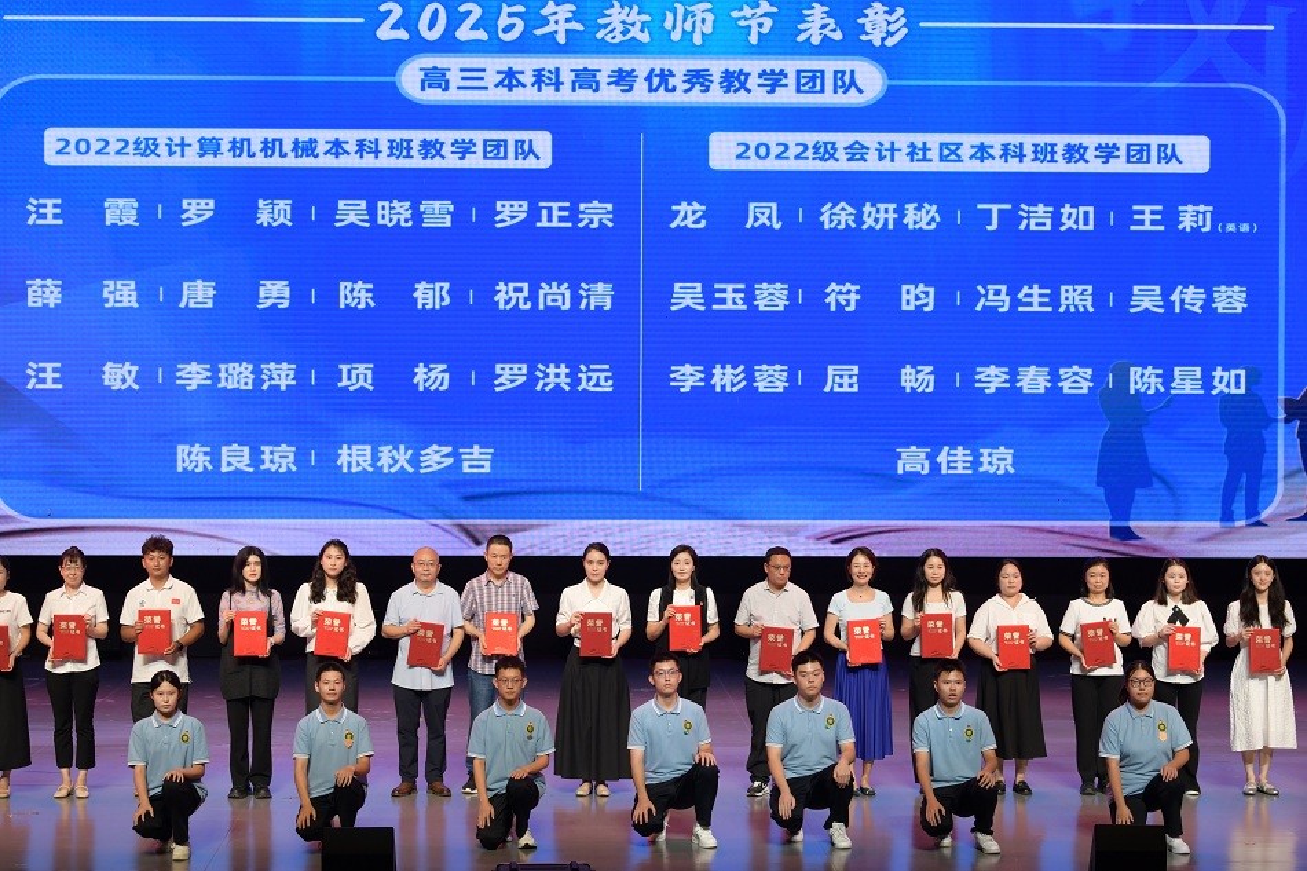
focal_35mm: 84
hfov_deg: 24.2
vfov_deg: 16.3
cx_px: 654
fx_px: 3049
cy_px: 436
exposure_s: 1/125
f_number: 6.3
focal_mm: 70
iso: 500
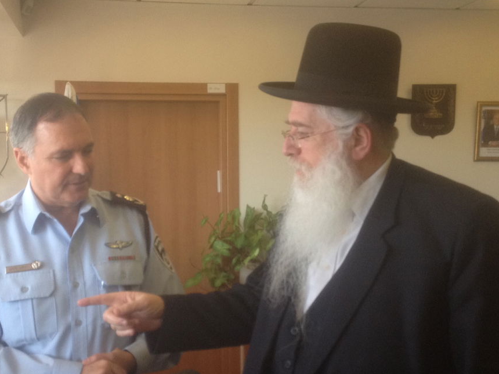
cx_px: 236
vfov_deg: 25.6
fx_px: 822
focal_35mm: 57
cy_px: 219
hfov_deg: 33.8
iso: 100
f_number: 2.4
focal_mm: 4.28
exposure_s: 1/120
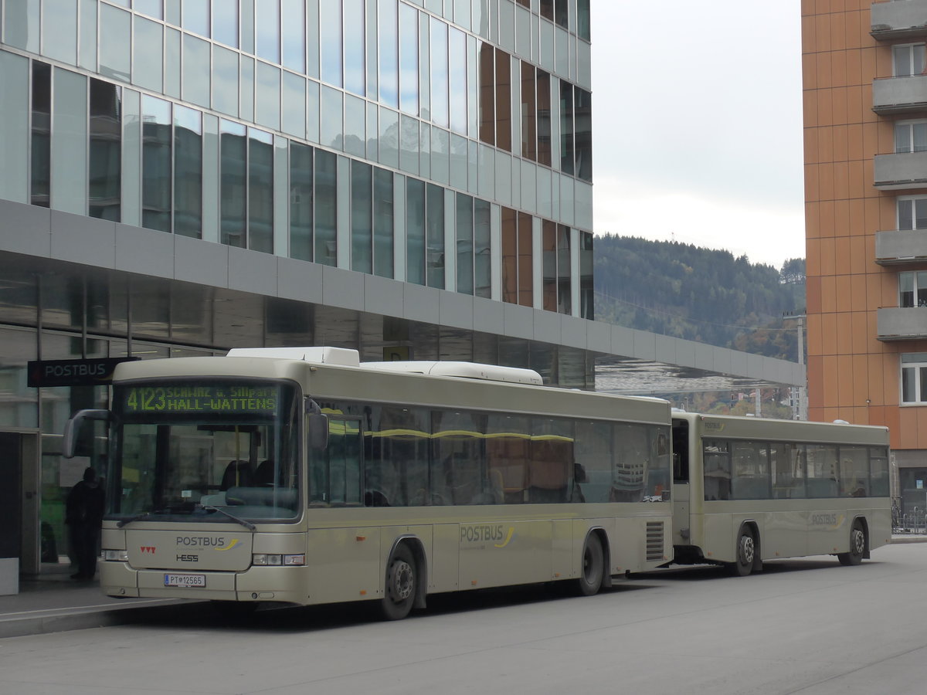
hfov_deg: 24.4
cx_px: 464
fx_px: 2142
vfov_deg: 18.4
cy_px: 348
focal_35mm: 80
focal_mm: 16
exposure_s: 1/200
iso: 160
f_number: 4.4
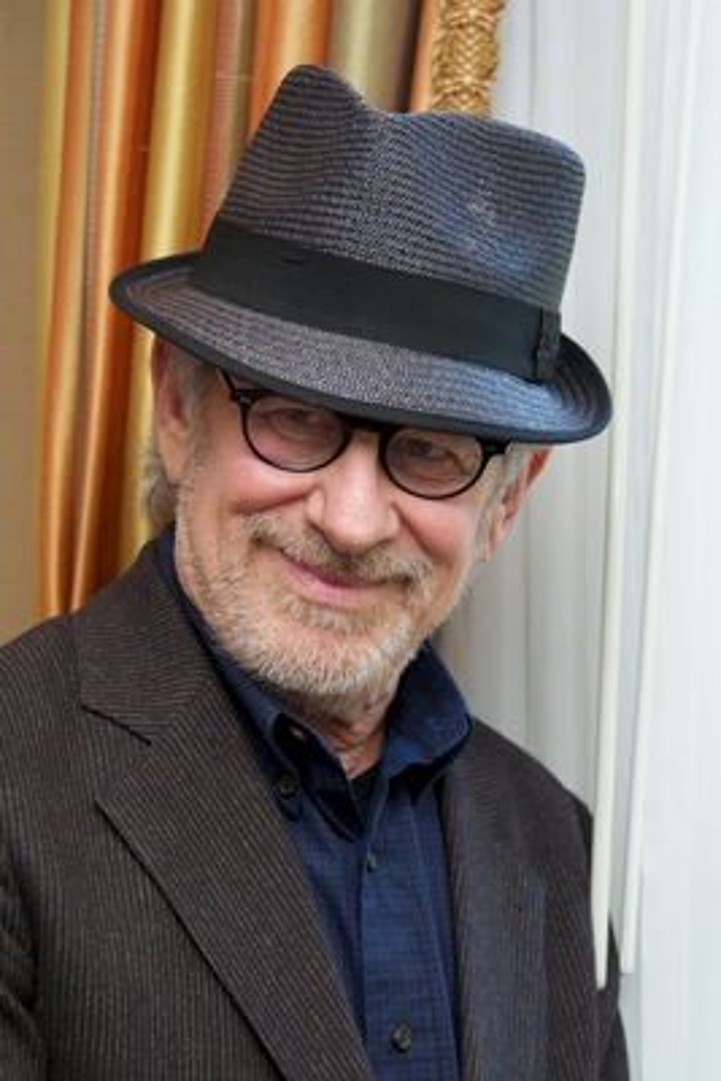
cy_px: 540
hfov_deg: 11.8
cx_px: 360
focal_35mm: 116
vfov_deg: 17.6
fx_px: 3482
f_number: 6.3
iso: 500
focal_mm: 116
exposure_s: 1/60
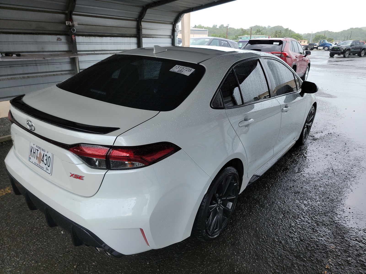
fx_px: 254
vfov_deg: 56.8
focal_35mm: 24
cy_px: 137
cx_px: 183
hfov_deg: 71.6
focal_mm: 6.7
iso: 50
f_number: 1.8
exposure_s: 1/223
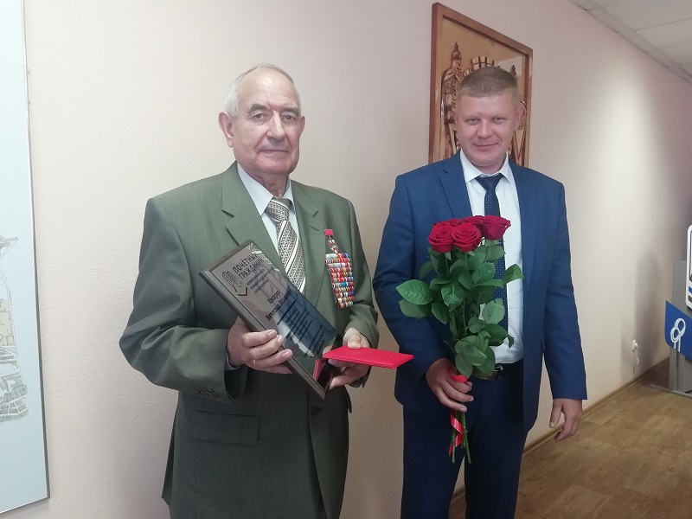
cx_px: 346
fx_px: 520
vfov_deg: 53.1
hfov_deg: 67.3
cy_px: 260
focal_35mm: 26
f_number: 2.2
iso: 160
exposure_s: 1/33.3
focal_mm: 3.46
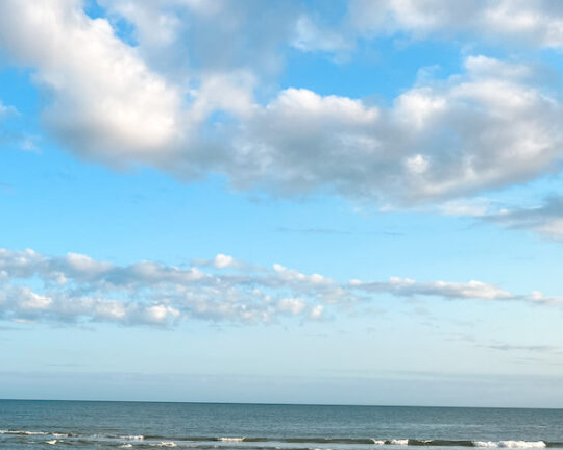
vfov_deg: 30.9
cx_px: 70
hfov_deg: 37.3
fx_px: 783
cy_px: 390
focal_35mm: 47
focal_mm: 5.7
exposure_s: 1/2800
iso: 50
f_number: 1.5
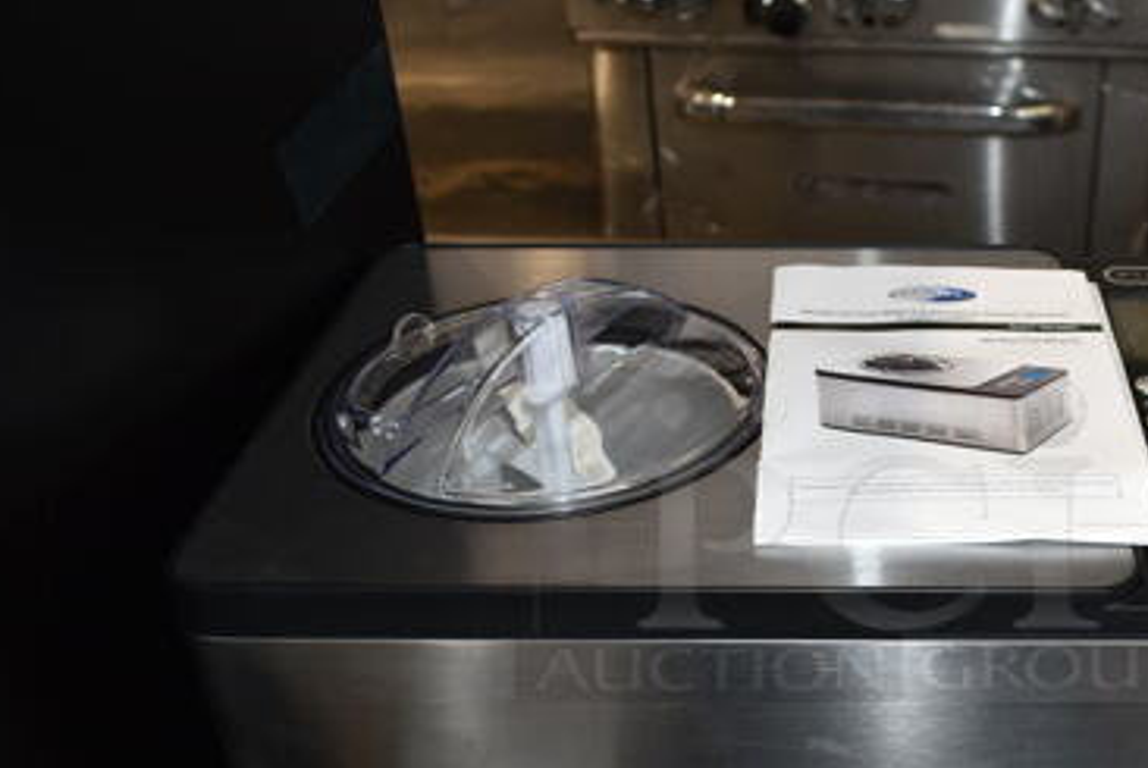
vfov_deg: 29.6
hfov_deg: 42.2
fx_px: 1437
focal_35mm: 45
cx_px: 866
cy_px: 536
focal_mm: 18
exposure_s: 1/60
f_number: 4.5
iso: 560
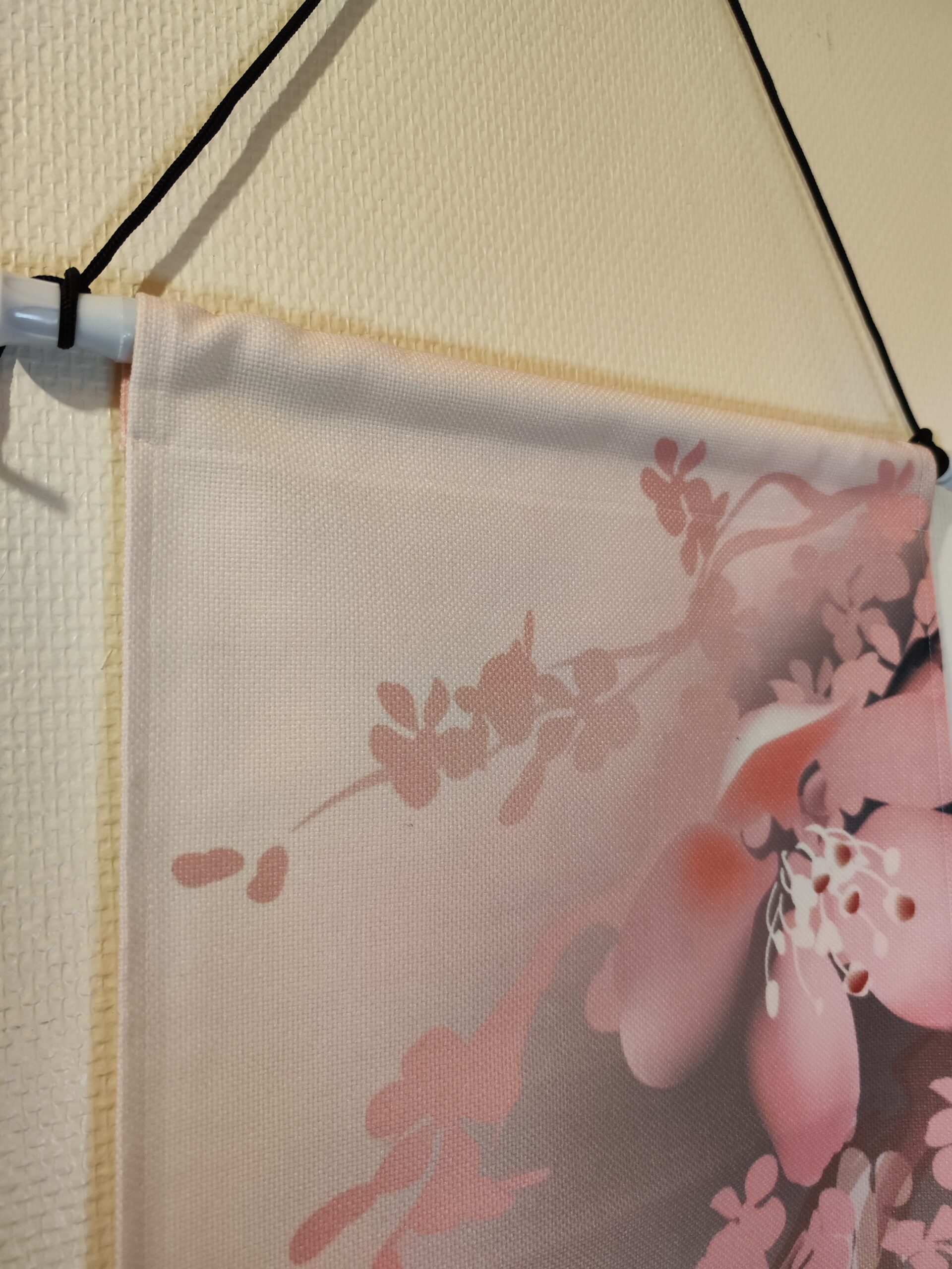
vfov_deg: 73.9
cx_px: 476
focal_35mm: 23
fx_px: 843
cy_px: 634
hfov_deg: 58.9
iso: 1746
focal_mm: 7.01
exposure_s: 1/100
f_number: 1.69
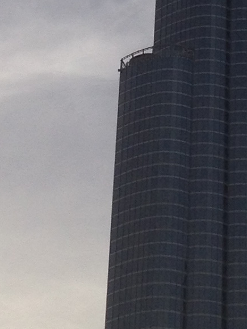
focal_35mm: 197
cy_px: -134
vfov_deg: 9.8
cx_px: 110
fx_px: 1874
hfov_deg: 7.5
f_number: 2.4
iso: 50
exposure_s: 1/2045
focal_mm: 4.28
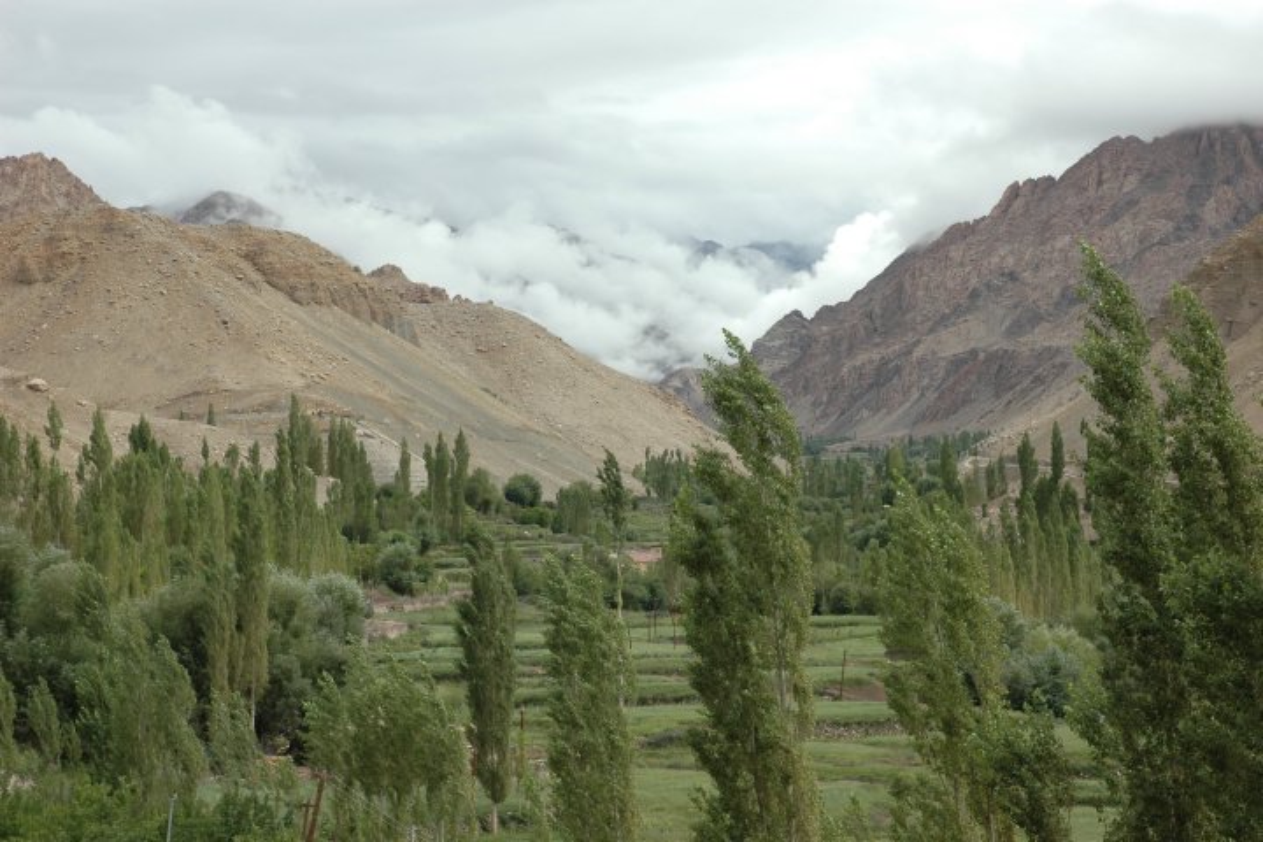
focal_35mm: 72
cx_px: 632
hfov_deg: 28.1
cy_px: 421
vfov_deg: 18.9
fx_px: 2526
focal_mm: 48
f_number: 9
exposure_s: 1/320
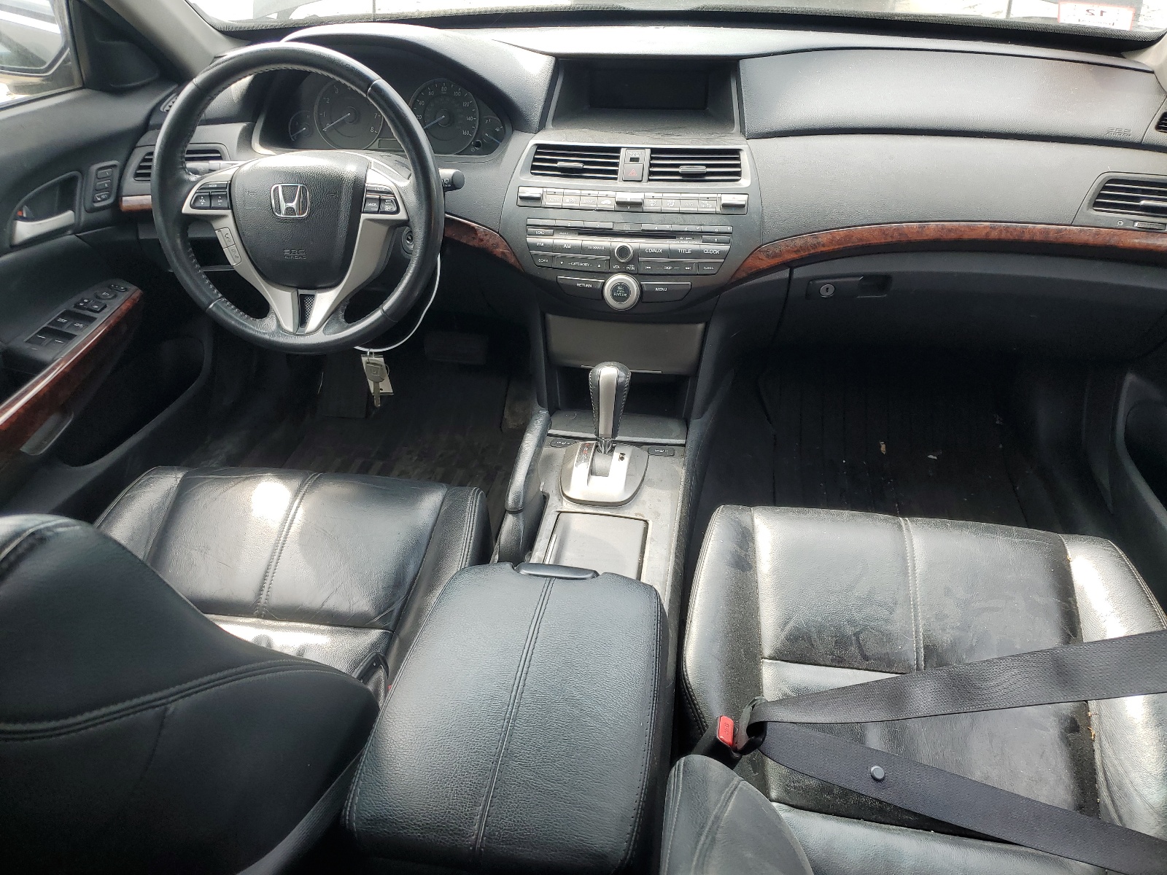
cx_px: 584
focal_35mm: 26
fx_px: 877
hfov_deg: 67.3
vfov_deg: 53.1
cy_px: 438
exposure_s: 1/244
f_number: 1.5
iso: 50
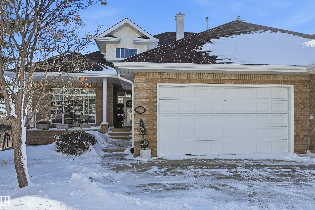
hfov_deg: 73.8
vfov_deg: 53.1
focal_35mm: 24
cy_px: 105
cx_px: 158
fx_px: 210
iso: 100
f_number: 8
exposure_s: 1/1000
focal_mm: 24
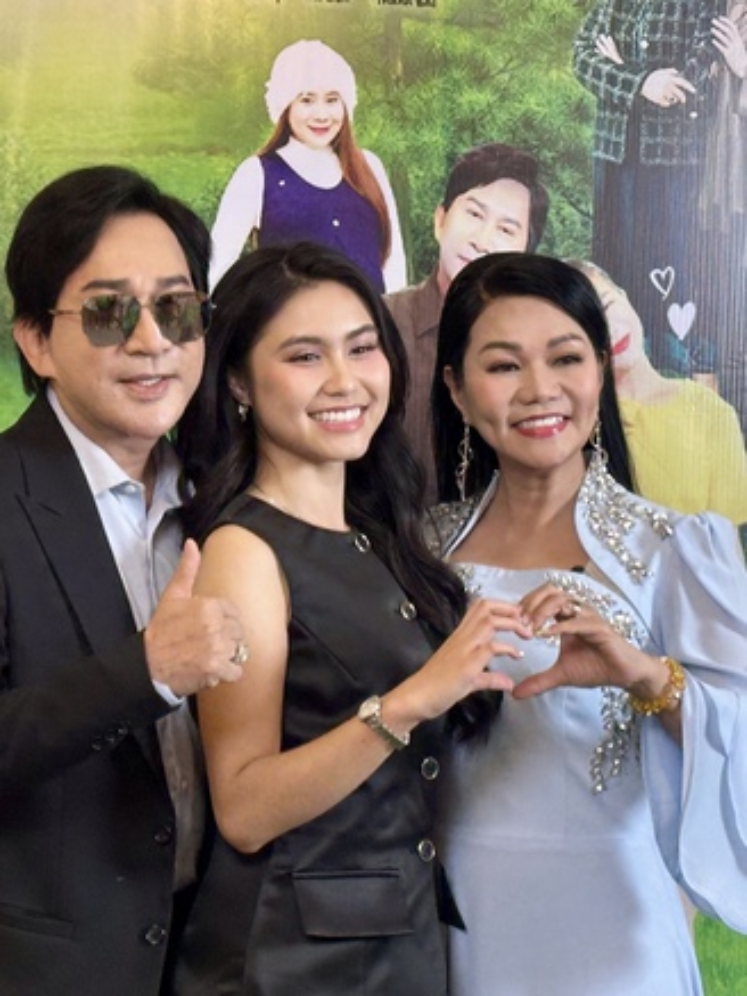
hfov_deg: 30.3
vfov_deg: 39.6
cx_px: 374
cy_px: 498
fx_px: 1380
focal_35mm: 48
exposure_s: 1/50
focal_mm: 6.86
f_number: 1.78
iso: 64
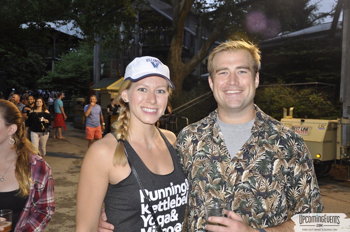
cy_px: 116
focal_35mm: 38
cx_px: 175
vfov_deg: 35.4
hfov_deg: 51.3
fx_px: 364
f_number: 4
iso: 400
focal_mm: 25
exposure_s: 1/60
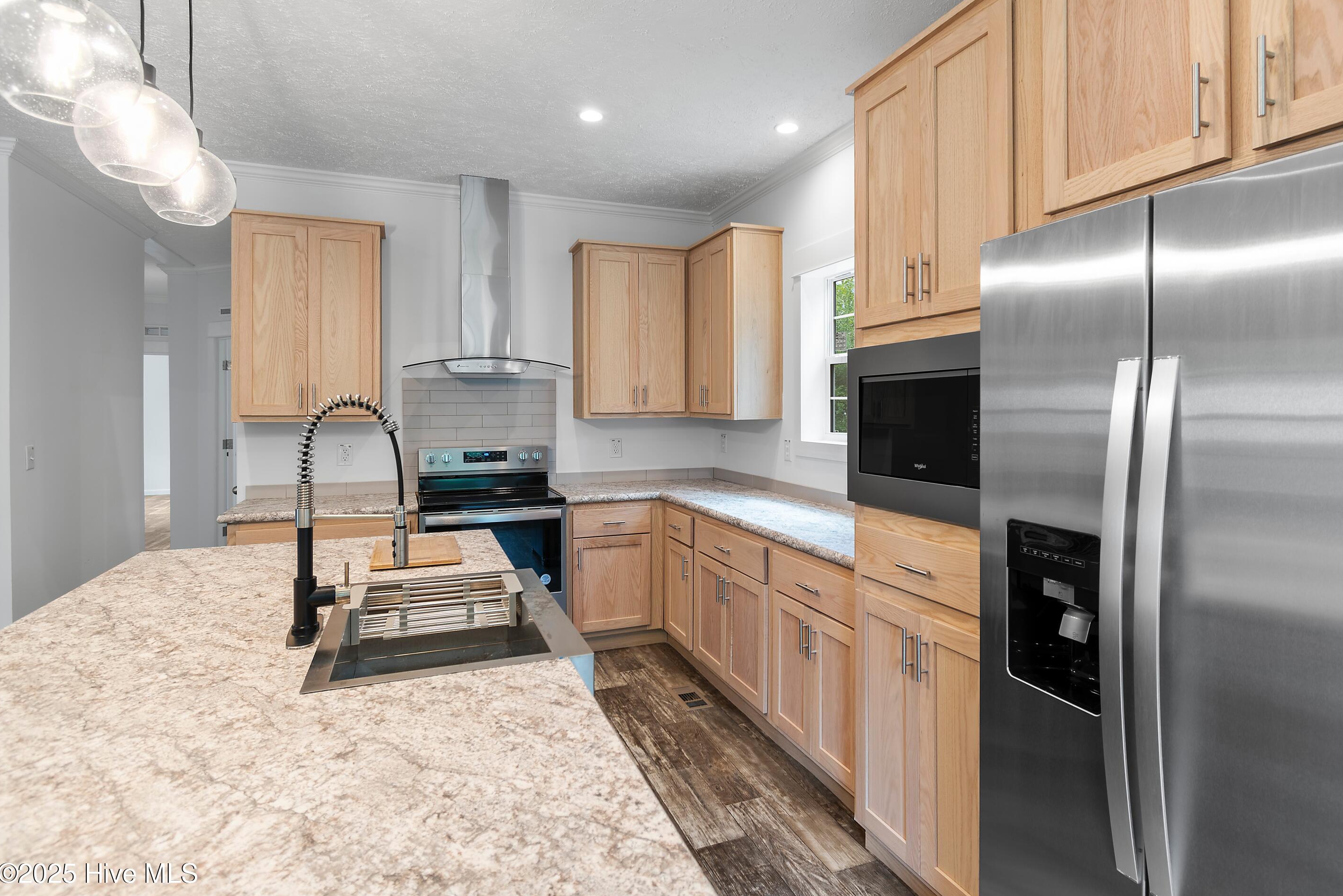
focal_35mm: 18
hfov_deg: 89.9
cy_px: 443
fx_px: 671
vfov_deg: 67.4
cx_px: 707
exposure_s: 1/3
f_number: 4.8
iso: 100
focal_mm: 11.5
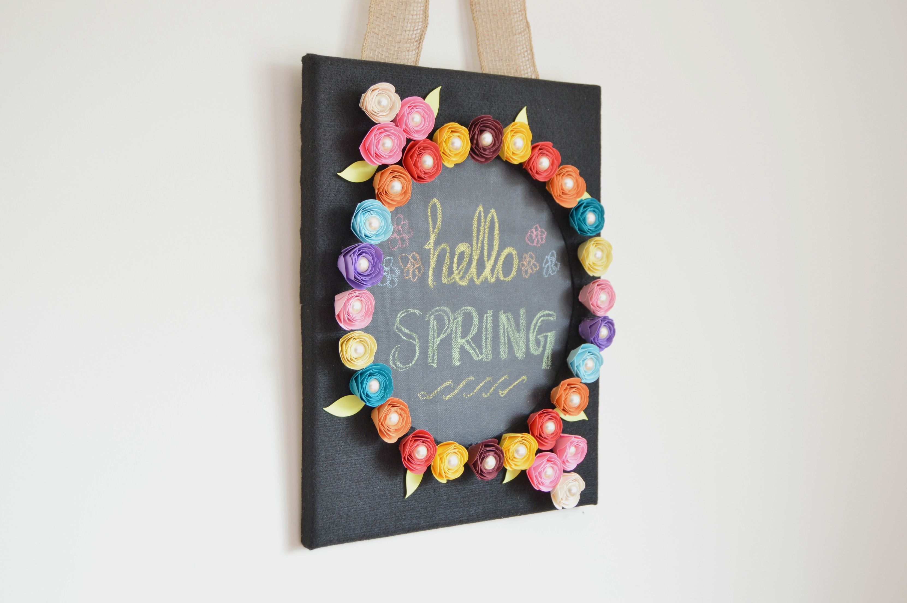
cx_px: 454
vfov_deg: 28.0
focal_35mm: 48
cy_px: 302
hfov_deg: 41.1
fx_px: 1208
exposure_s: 1/5
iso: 400
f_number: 5.6
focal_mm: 32
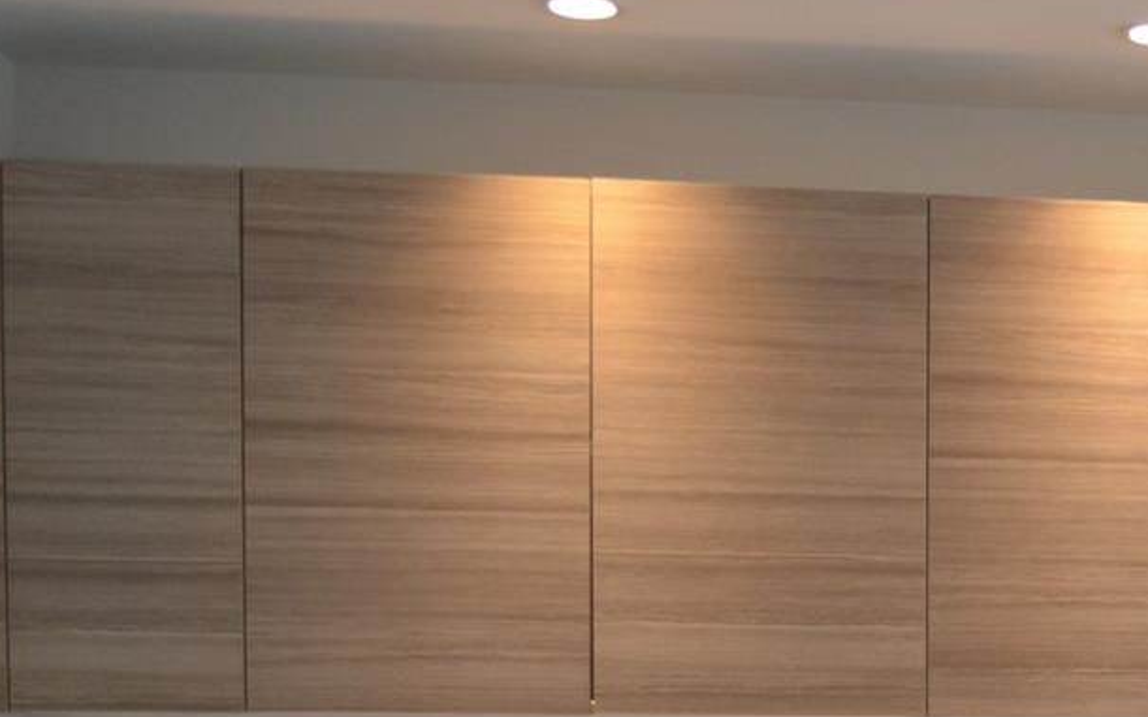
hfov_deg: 21.8
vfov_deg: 14.2
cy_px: 942
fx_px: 2753
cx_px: 1372
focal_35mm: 88
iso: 560
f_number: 4
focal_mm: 22
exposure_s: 1/60
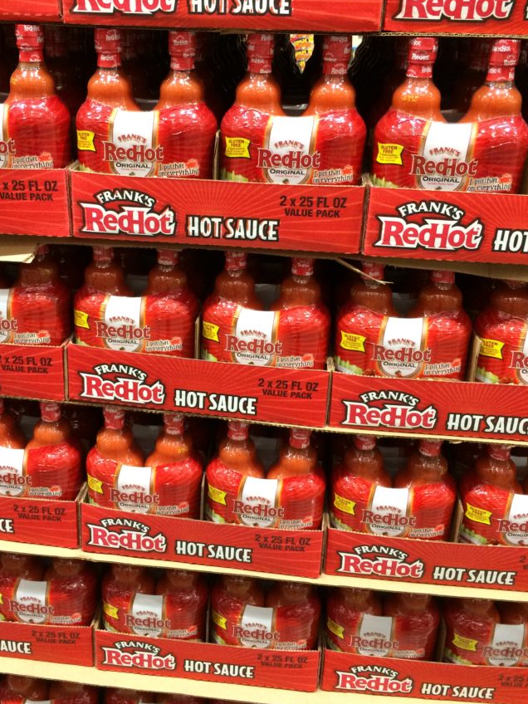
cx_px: 213
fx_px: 712
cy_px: 298
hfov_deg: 40.5
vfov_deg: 52.4
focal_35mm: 35
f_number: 2.2
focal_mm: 4.15
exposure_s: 1/30
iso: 200
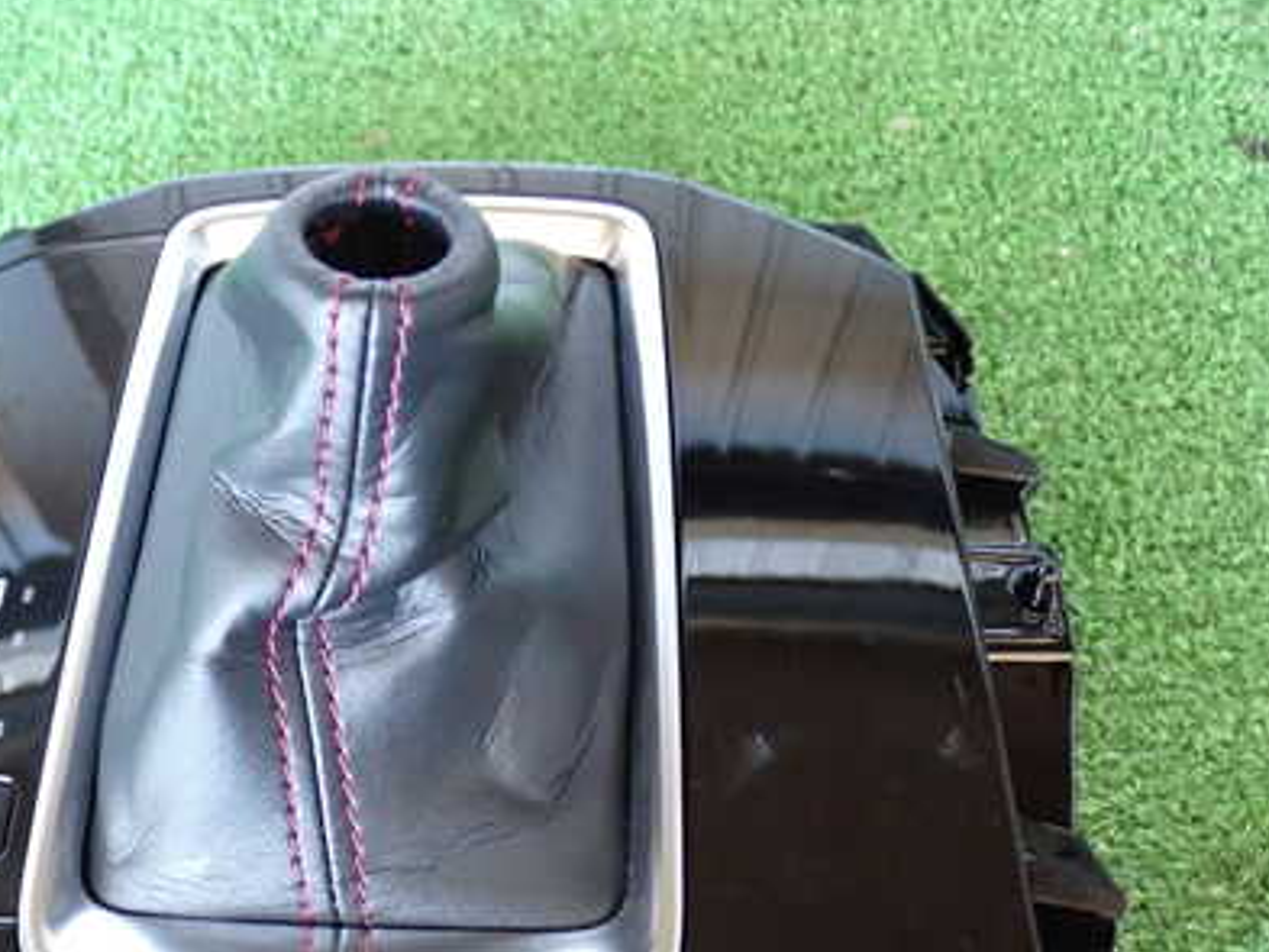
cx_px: 326
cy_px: 700
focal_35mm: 58
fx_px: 2127
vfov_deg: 25.0
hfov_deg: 32.6
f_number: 2.7
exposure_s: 1/30
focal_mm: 6.83
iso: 800
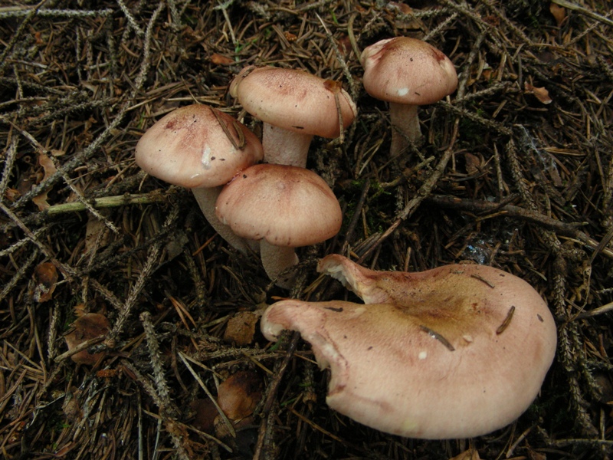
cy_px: 230
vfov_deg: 37.7
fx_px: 673
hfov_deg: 49.0
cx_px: 306
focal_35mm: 38
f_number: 3.5
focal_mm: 6.3
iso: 200
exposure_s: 1/14.8
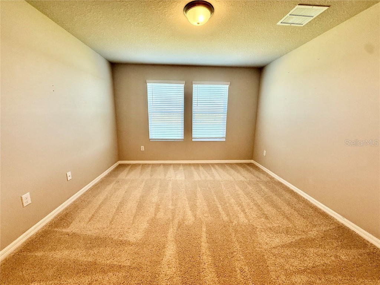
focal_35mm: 14
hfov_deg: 102.1
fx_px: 154
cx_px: 190
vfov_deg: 85.7
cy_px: 142
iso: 64
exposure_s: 1/120
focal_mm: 2.22
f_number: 2.2
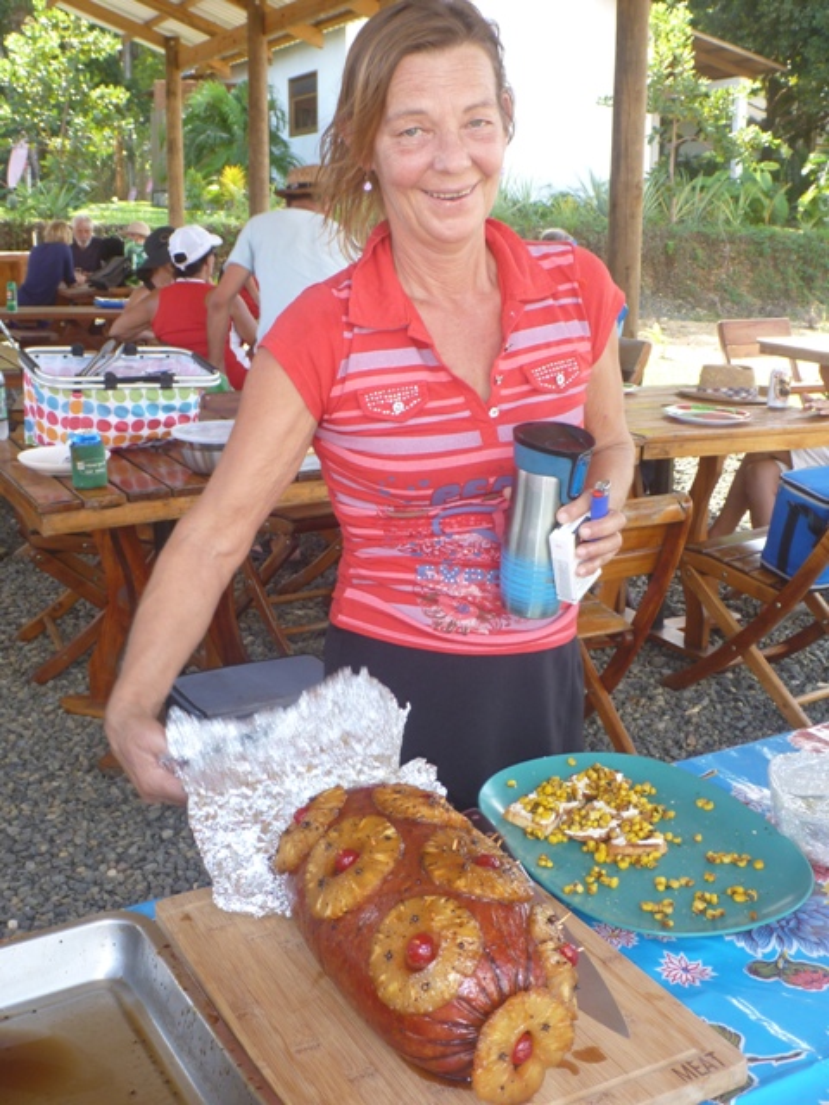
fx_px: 1309
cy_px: 552
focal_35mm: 41
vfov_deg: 45.8
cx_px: 414
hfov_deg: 35.1
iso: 100
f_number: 4.2
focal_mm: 7.4
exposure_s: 1/60
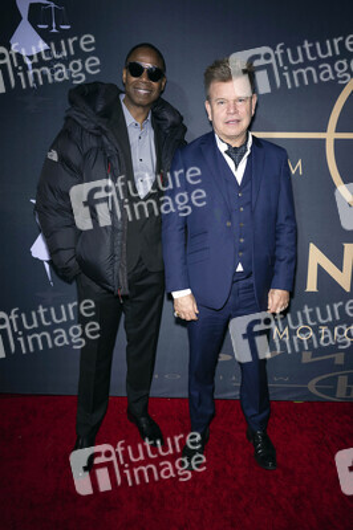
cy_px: 265
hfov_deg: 53.1
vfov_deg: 73.8
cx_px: 176
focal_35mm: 24
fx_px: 354
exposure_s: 1/200
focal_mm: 24
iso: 800
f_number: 5.6
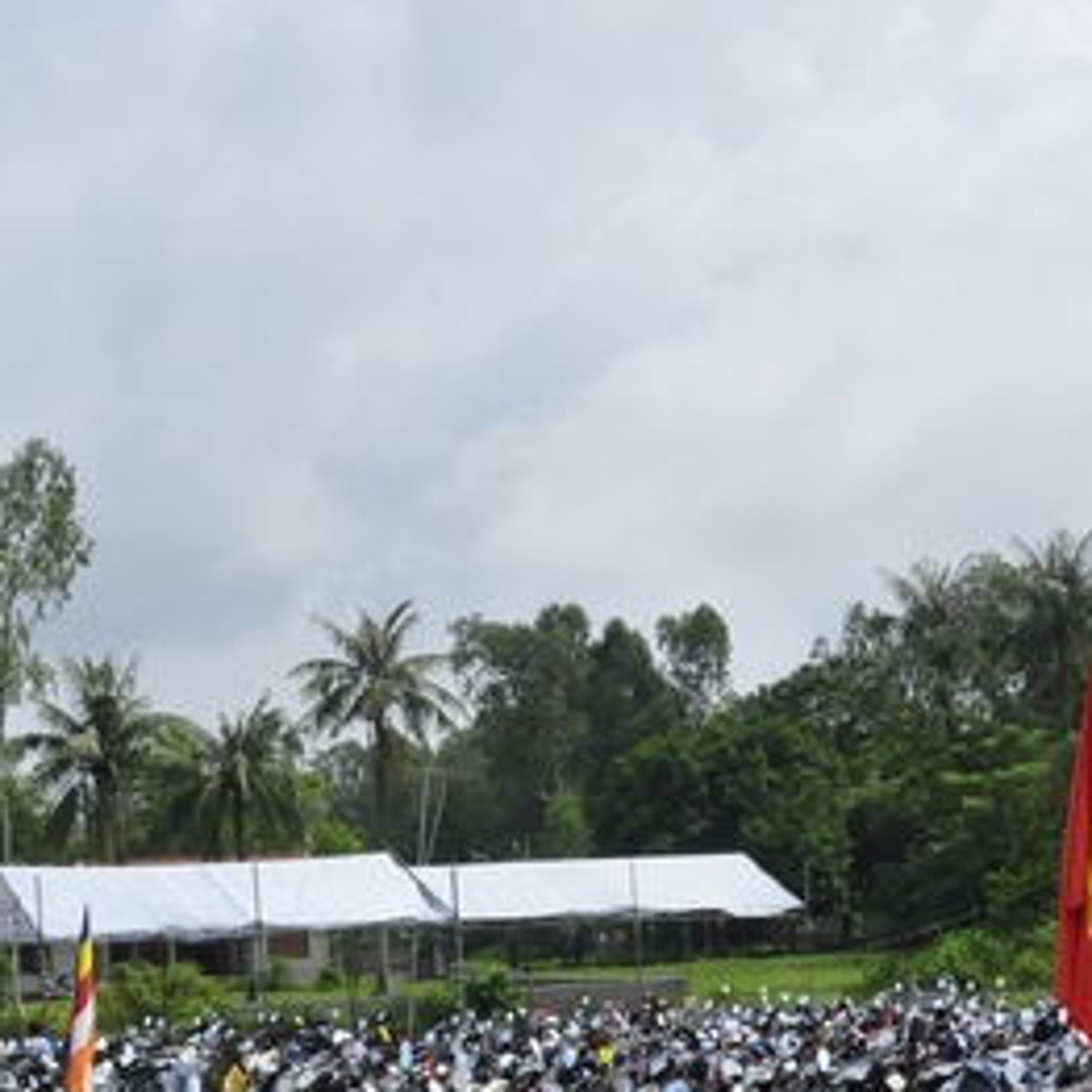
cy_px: 829
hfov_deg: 21.1
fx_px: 2927
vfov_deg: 21.0
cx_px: 388
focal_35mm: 82
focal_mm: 26
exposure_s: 1/1000
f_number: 13
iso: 800
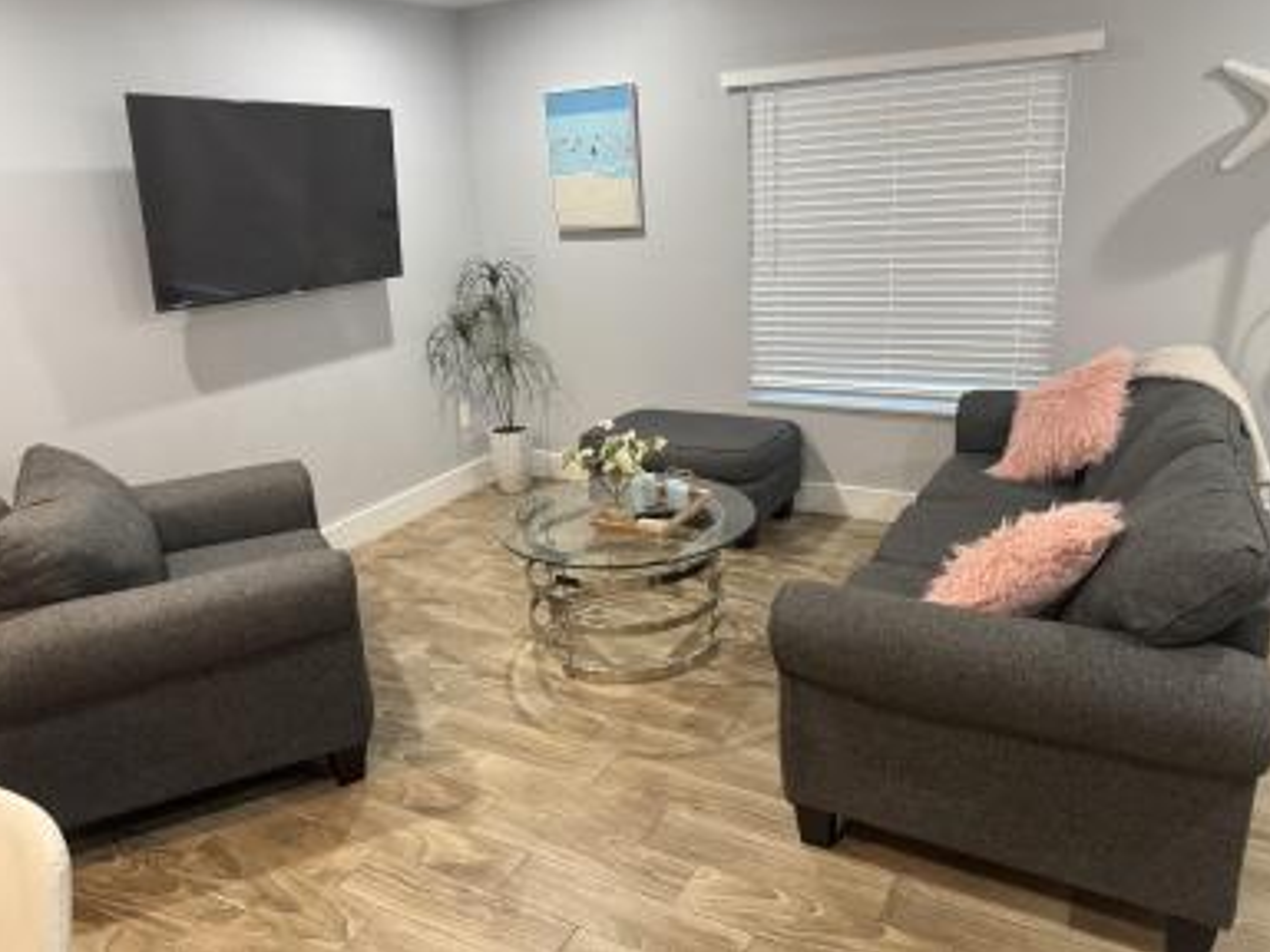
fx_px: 917
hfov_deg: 69.4
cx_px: 642
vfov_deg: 54.9
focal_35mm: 25
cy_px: 463
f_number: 1.78
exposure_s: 1/60
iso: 320
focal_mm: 6.76
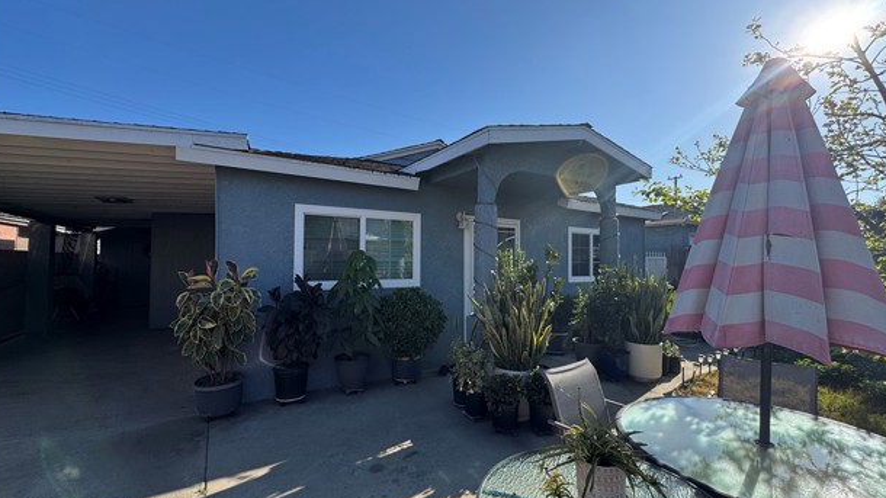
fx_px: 376
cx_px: 449
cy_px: 253
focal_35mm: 16
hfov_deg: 99.4
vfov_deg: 67.1
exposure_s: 1/899
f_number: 2.2
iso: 40
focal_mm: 2.22
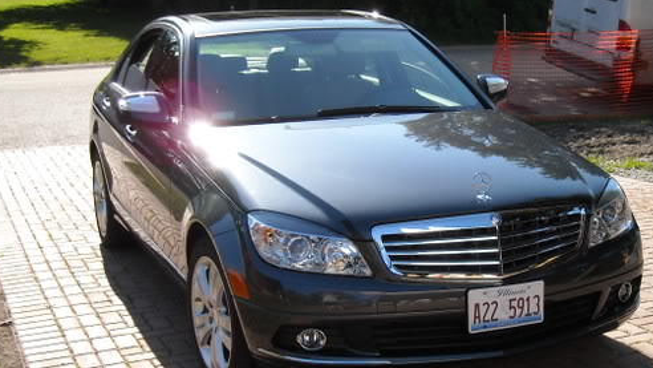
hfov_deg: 33.8
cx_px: 365
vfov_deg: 19.4
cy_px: 247
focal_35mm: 62
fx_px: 1074
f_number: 5.6
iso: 64
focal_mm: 5.7
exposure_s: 1/168
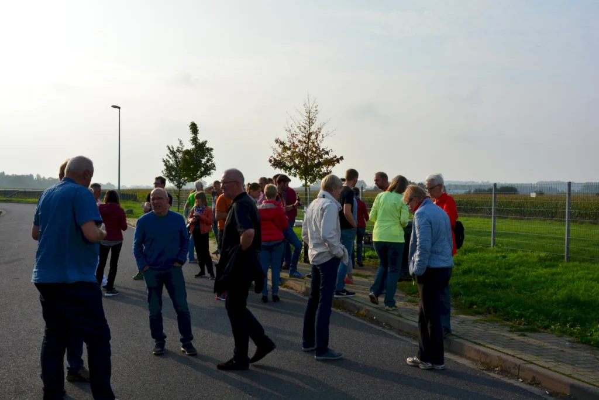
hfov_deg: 51.3
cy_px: 200
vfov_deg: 35.5
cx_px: 300
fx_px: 624
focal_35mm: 38
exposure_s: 1/320
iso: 200
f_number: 10
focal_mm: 25
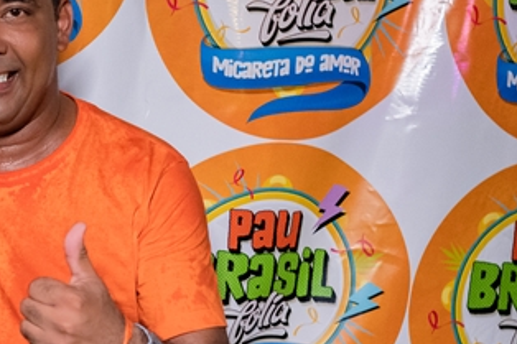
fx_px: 1220
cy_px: 258
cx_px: -82
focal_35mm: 85
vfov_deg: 16.0
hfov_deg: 22.3
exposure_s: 1/320
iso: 2500
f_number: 2.8
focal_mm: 24
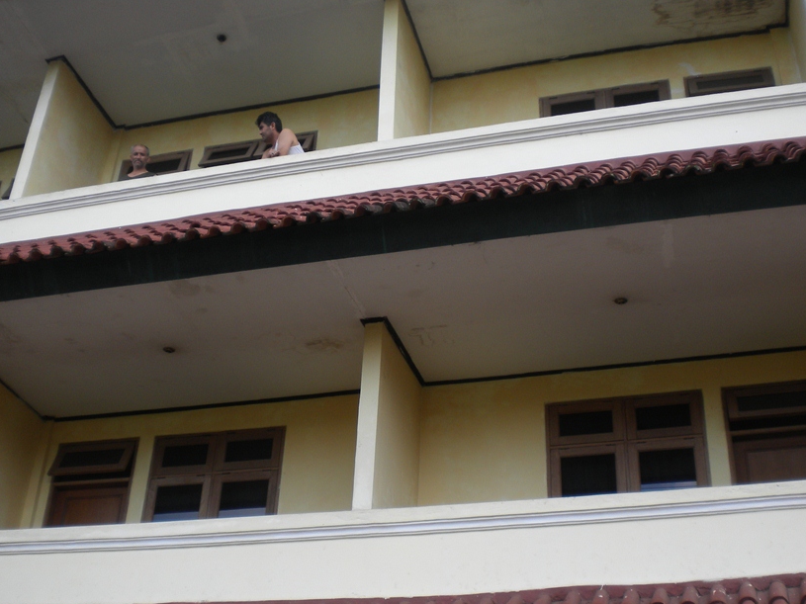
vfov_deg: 32.7
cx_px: 415
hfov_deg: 42.9
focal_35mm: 44
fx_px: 1024
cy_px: 379
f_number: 4.6
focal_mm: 6.3
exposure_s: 1/164
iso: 80
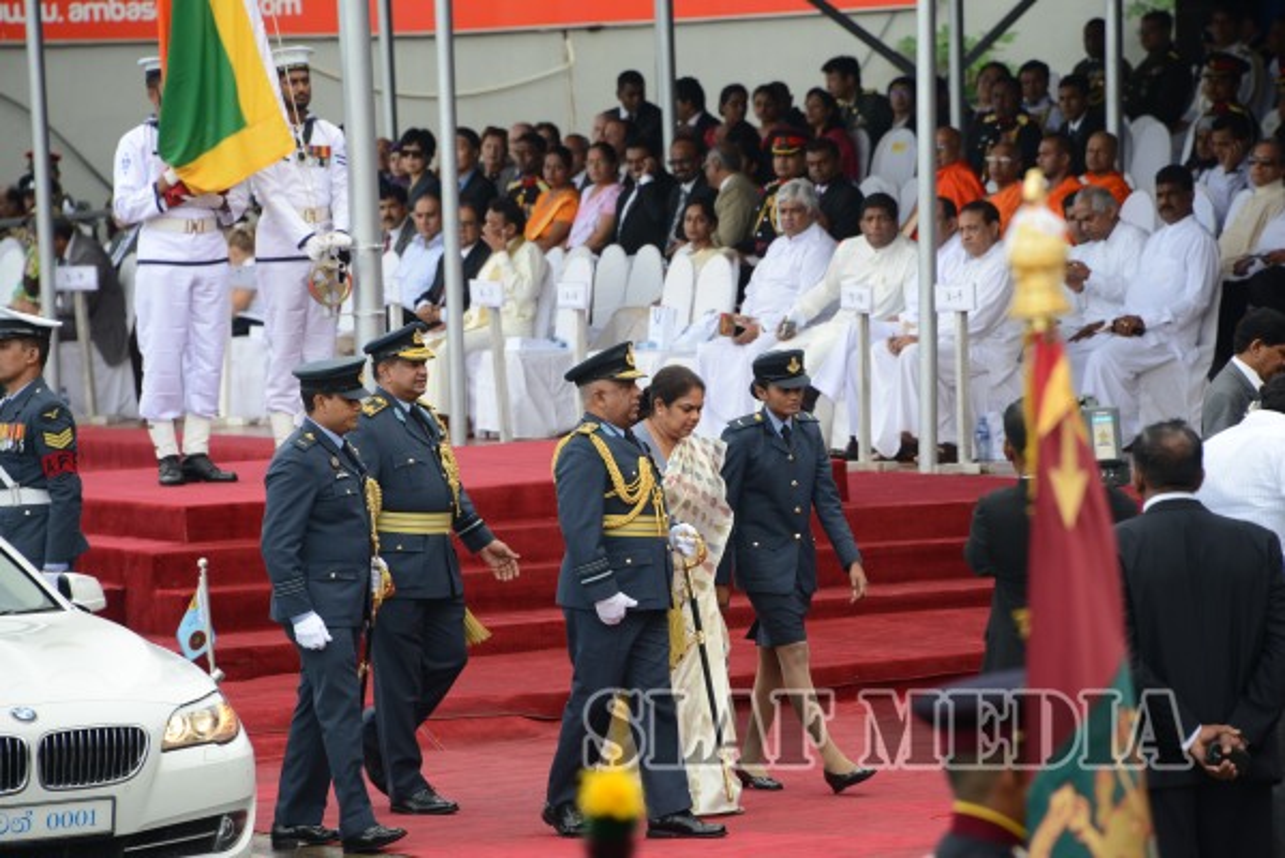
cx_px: 642
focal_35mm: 300
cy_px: 429
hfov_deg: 6.9
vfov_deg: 4.6
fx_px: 10713
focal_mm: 300
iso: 400
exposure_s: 1/160
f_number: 8
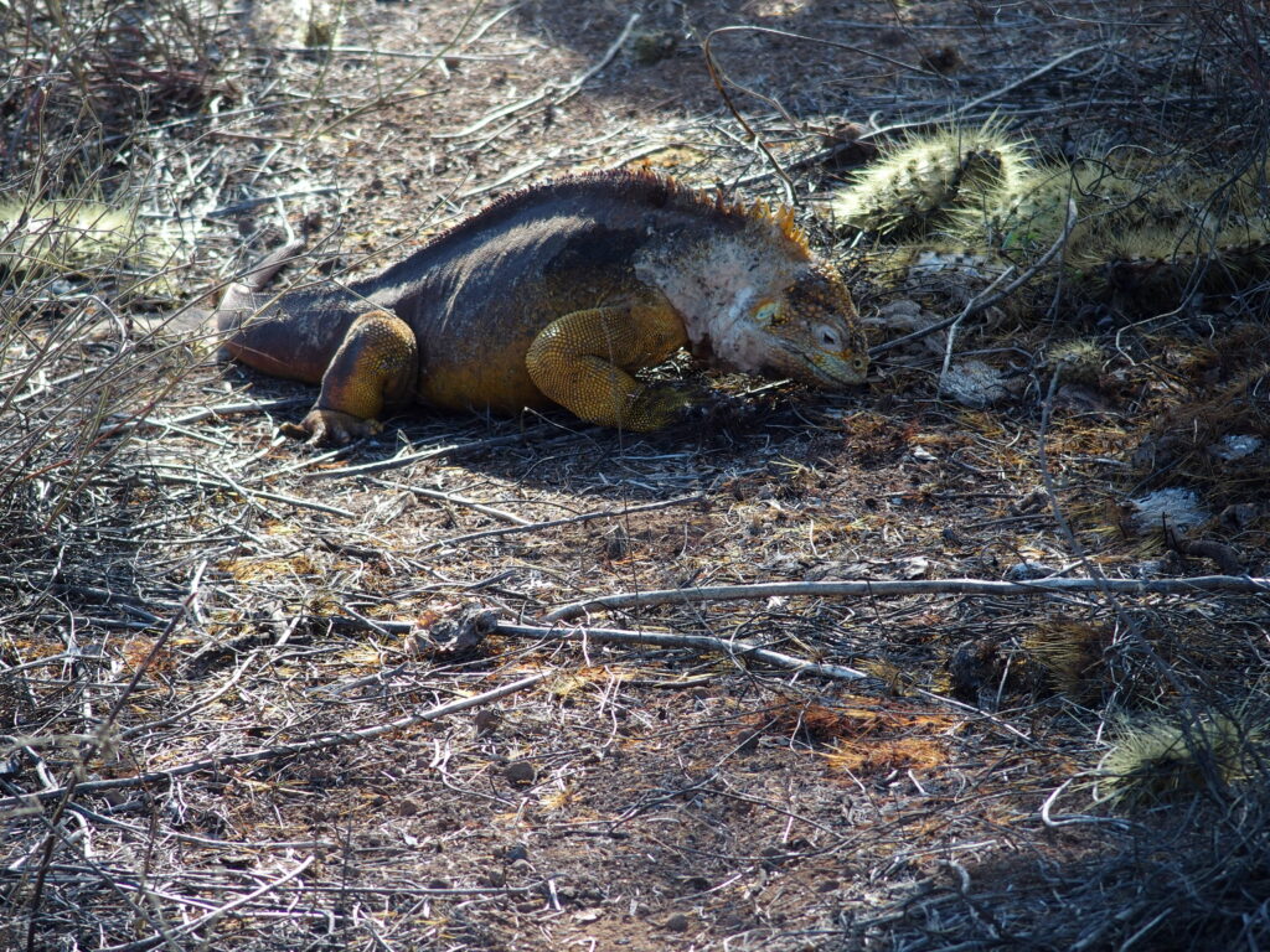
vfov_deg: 5.0
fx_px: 11006
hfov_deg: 6.6
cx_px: 635
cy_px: 476
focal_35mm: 300
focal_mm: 64.3
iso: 100
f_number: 3.5
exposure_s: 1/320
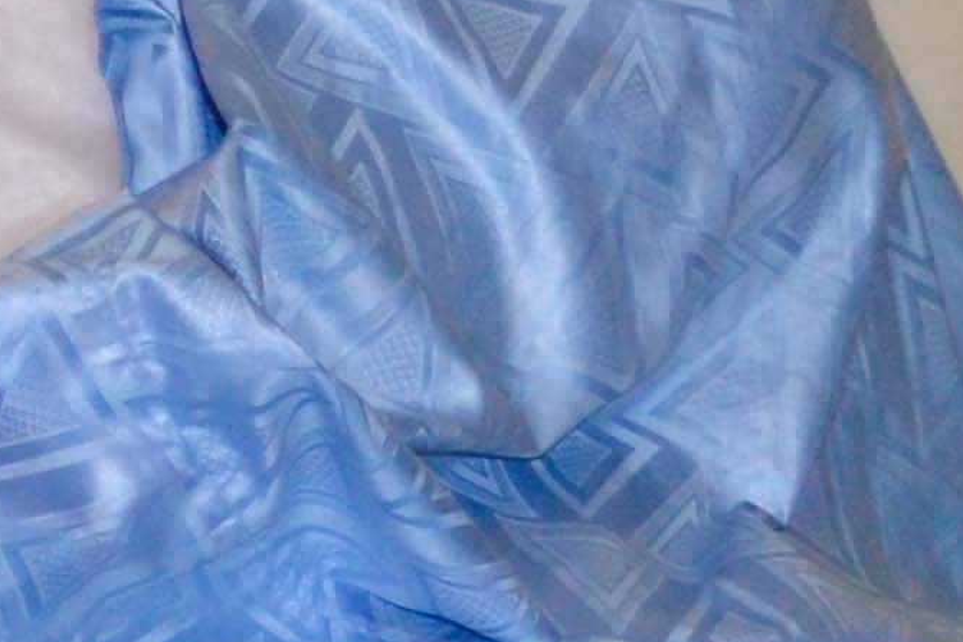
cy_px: 33
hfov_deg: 6.0
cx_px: -1853
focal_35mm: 320
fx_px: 8571
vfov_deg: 4.3
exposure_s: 1/60
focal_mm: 31
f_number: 5
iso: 800
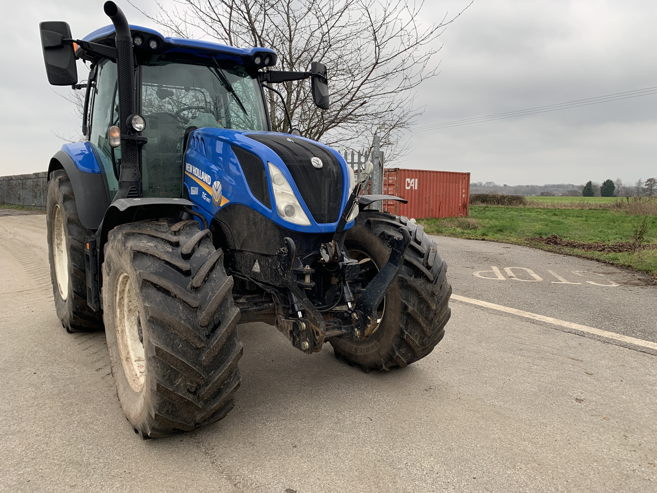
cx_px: 328
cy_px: 246
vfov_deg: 53.1
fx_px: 493
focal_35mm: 26
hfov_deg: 67.3
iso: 32
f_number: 1.8
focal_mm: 4.25
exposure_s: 1/121
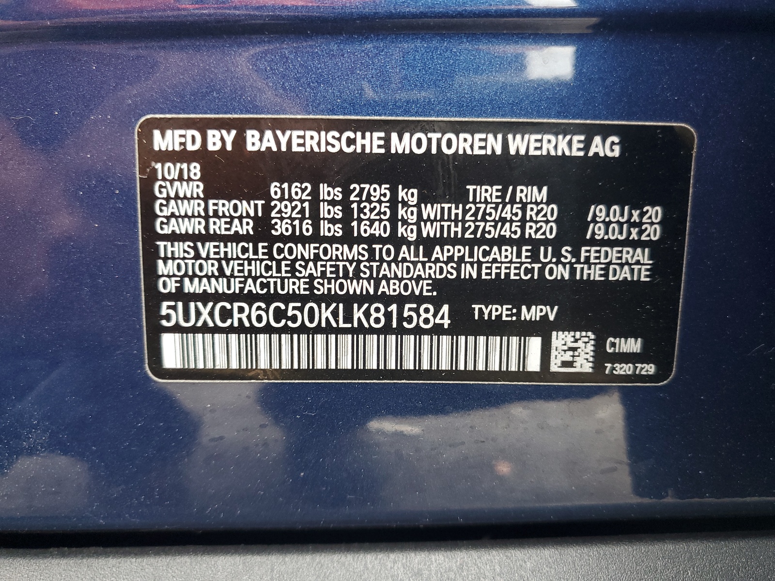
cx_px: 388
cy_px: 290
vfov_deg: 53.1
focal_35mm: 26
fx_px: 582
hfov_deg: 67.3
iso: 79
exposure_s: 1/60.2
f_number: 1.5
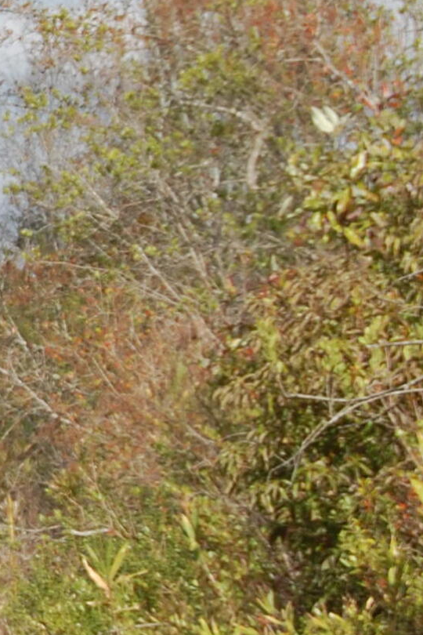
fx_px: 4106
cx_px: -522
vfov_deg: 8.8
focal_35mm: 233
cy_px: 290
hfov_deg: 5.7
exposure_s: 1/320
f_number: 9
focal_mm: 42
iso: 200
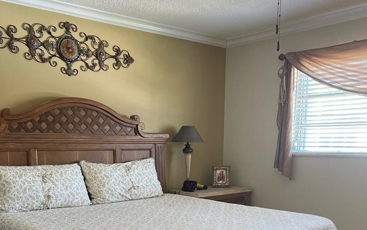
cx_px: 172
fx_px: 420
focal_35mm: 42
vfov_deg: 29.3
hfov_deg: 47.2
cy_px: 208
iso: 125
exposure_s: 1/120
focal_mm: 5.7
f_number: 1.5
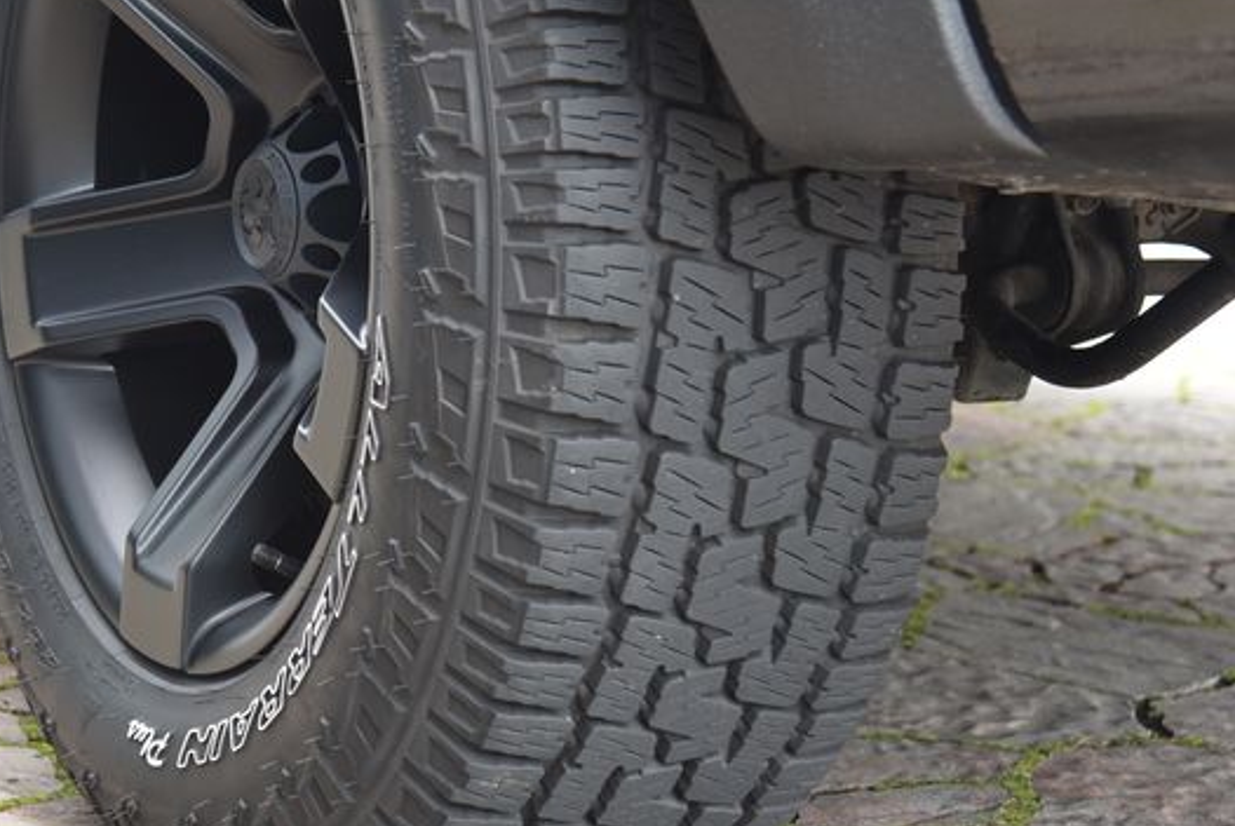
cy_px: 174
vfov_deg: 12.8
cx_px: 188
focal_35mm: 107
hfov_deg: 18.8
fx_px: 3675
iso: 500
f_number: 4.5
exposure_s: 1/80
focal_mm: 55
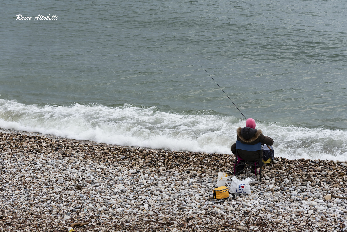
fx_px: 1157
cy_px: 116
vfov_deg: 11.4
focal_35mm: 120
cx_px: 174
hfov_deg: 17.1
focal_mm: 120
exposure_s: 1/125
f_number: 6.3
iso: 160
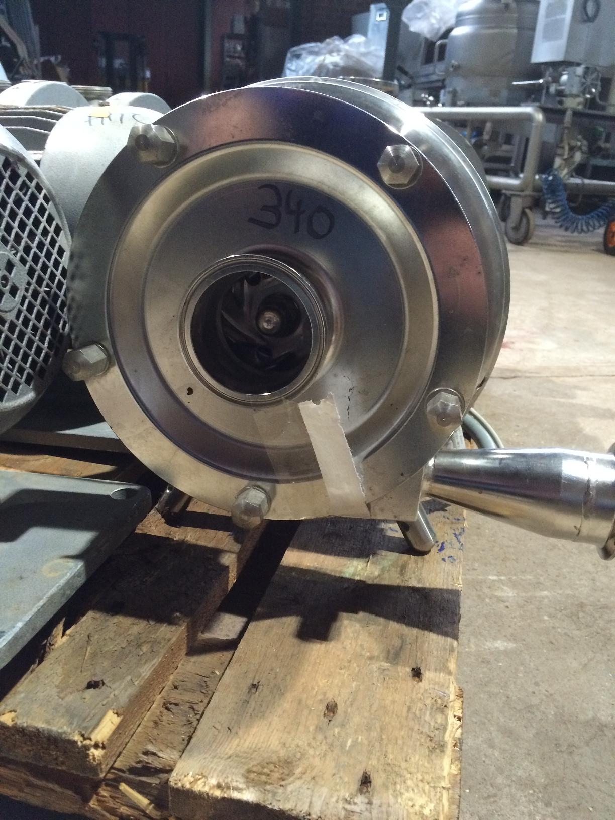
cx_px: 308
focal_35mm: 29
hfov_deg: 48.2
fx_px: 687
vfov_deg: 61.7
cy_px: 410
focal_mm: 4.15
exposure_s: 1/25
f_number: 2.2
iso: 320
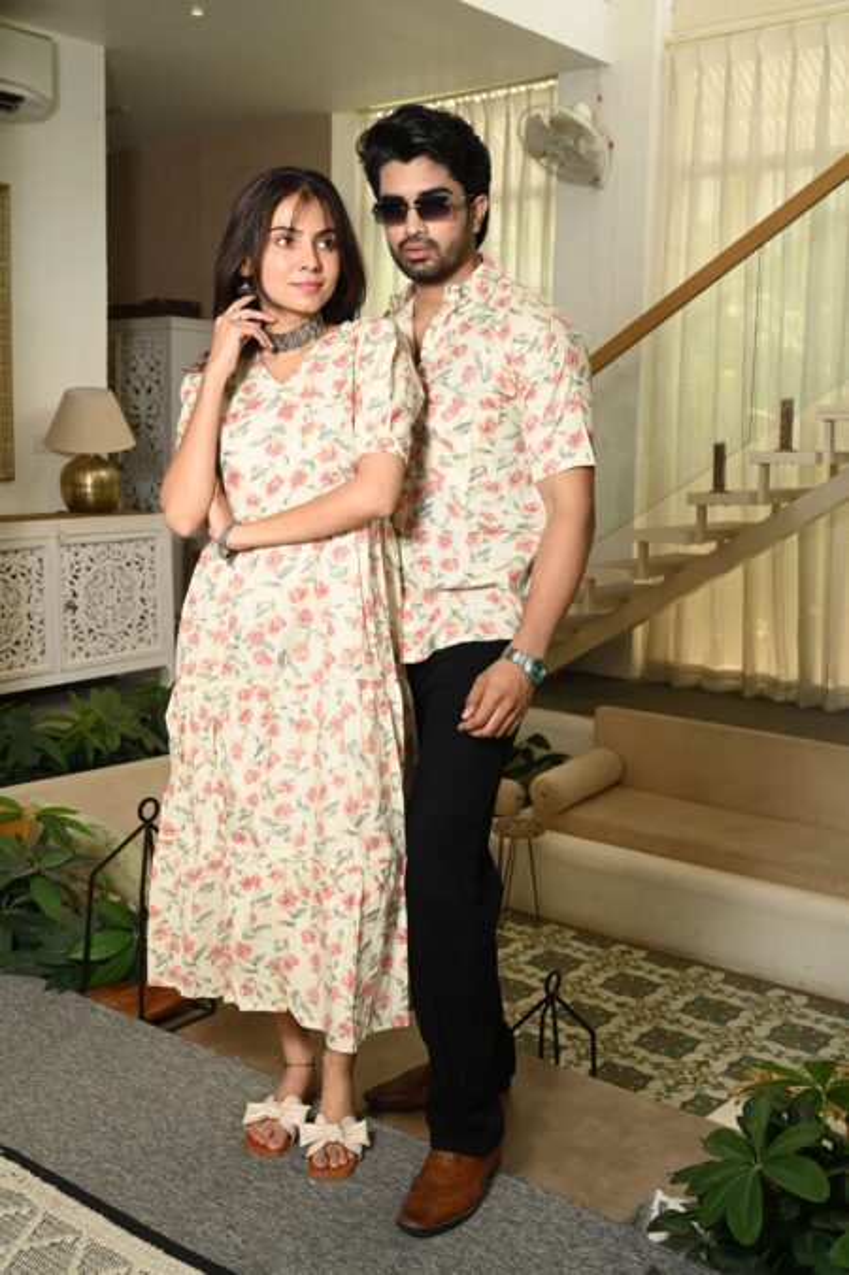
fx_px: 1310
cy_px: 638
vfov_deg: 51.9
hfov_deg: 35.9
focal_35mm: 37
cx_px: 424
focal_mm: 37
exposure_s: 1/160
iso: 640
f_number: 7.1
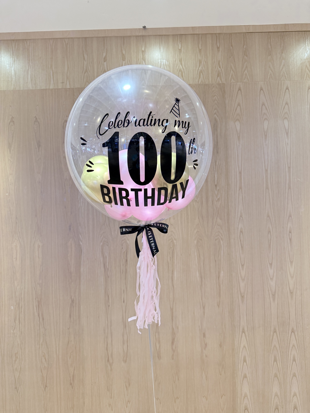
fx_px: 287
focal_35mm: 24
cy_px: 206
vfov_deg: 71.6
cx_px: 155
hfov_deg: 56.8
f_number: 1.78
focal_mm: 6.76
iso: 200
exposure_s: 1/50
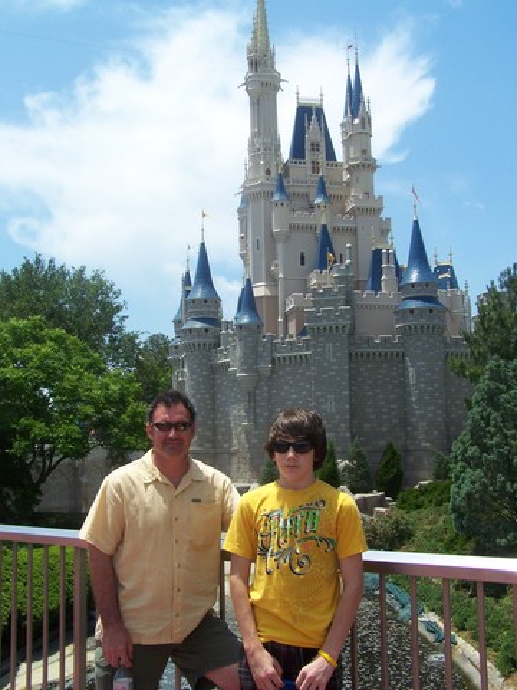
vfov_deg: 49.0
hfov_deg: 37.7
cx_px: 258
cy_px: 345
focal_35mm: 38
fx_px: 757
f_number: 5.6
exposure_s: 1/500
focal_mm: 6.3
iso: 80
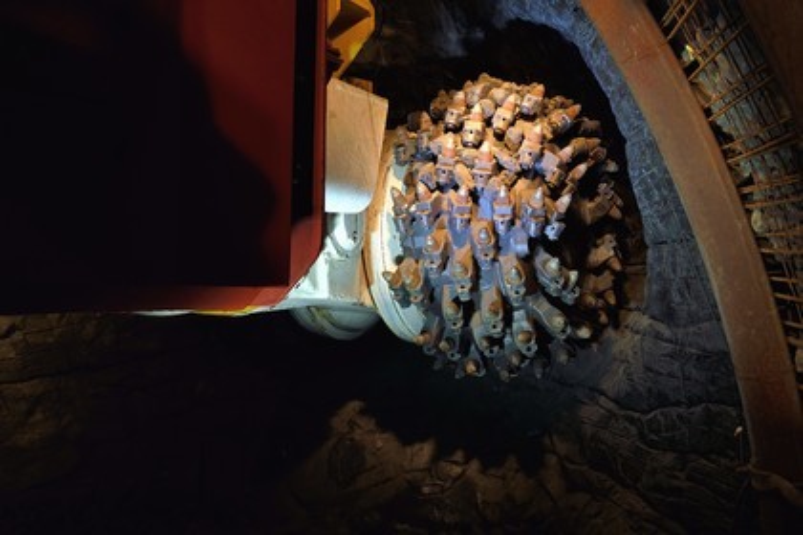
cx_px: 402
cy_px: 268
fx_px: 892
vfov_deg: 33.4
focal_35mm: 40
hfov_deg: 48.5
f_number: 8
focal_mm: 40
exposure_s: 1/6
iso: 400
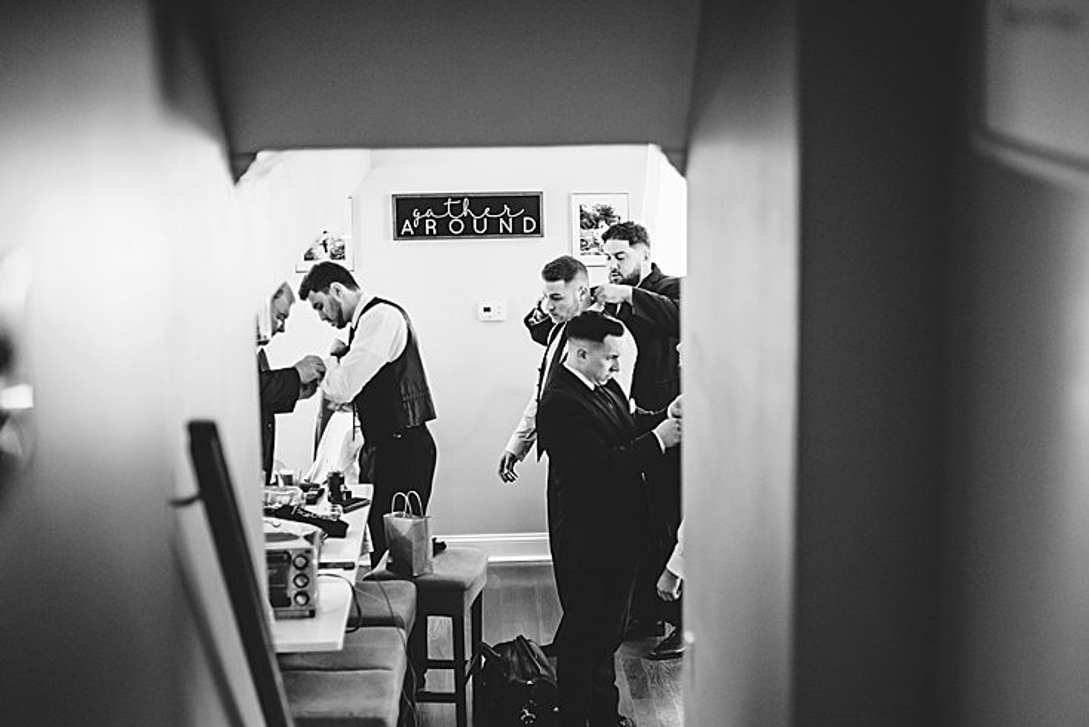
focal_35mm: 64
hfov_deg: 31.3
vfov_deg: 21.2
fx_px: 1937
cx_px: 674
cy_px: 441
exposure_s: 1/320
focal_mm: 50
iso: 500
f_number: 1.4
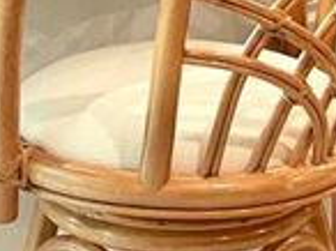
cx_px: 132
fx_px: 1173
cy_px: -281
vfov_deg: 10.9
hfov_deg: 16.3
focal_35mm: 121
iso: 320
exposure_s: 1/60
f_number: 1.6
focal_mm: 5.1
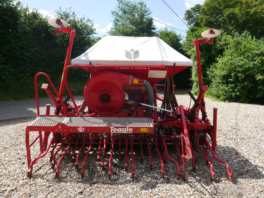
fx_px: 214
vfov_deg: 49.7
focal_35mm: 28
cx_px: 132
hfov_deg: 63.4
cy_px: 99
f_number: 7.1
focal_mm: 14
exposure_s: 1/320
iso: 160
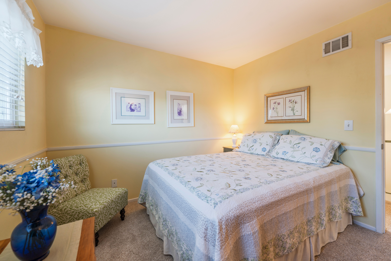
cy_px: 130
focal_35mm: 14
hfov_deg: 104.3
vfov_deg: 81.2
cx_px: 196
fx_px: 152
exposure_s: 1/6
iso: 100
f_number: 7.1
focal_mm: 14
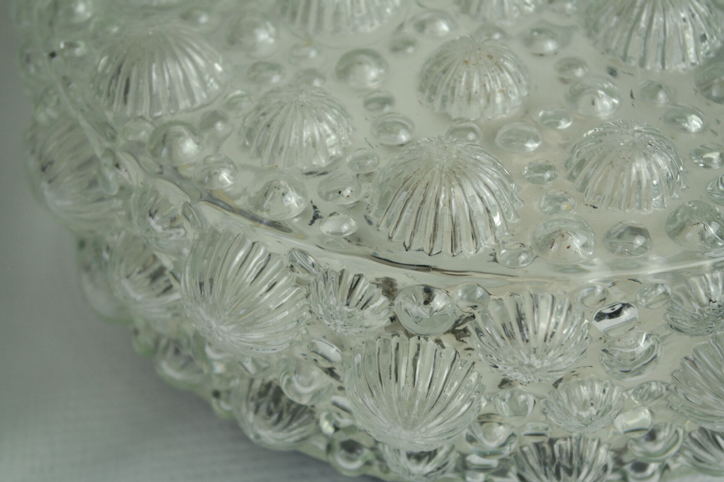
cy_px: 241
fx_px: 1388
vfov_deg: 19.7
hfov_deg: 29.2
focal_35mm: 69
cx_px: 362
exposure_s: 1/30
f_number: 6.3
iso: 200
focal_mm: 45
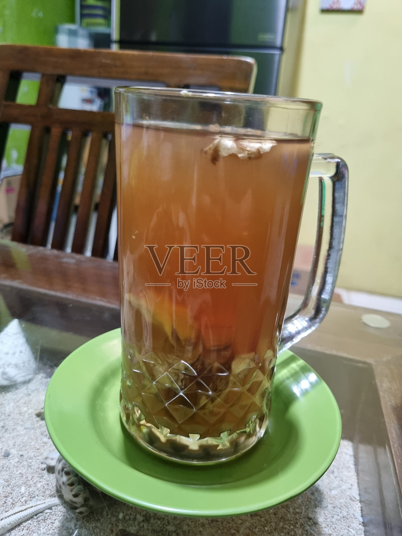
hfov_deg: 53.1
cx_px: 201
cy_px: 268
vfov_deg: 67.3
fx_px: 403
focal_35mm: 26
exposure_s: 1/25
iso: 1000
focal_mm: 5.4
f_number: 1.8
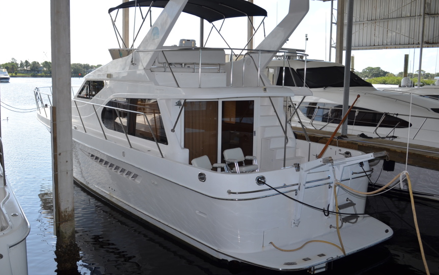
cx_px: 213
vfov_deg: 33.6
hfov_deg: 51.5
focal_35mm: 38
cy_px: 141
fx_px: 455
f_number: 8
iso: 200
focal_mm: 24
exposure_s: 1/250
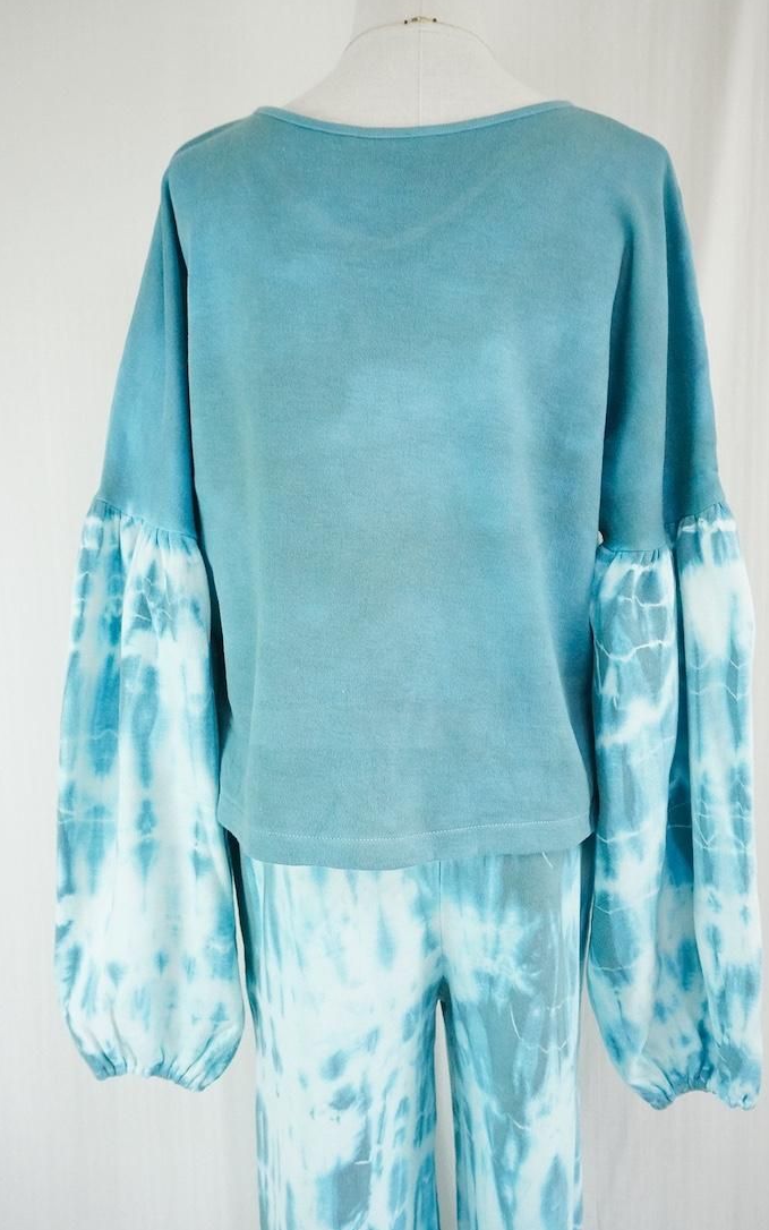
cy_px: 610
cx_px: 377
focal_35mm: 31
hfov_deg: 40.6
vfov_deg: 61.2
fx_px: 1039
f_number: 6.3
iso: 5000
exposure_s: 1/320
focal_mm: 20
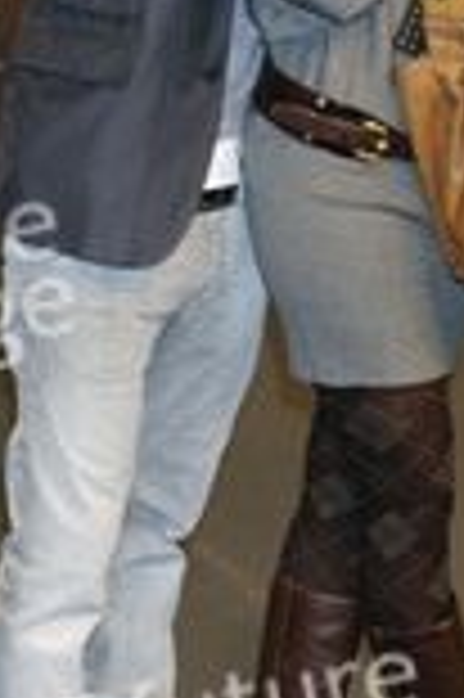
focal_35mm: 194
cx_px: 333
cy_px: 86
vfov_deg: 10.6
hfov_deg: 7.1
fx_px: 3759
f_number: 6.3
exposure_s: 1/125
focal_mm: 75
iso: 400
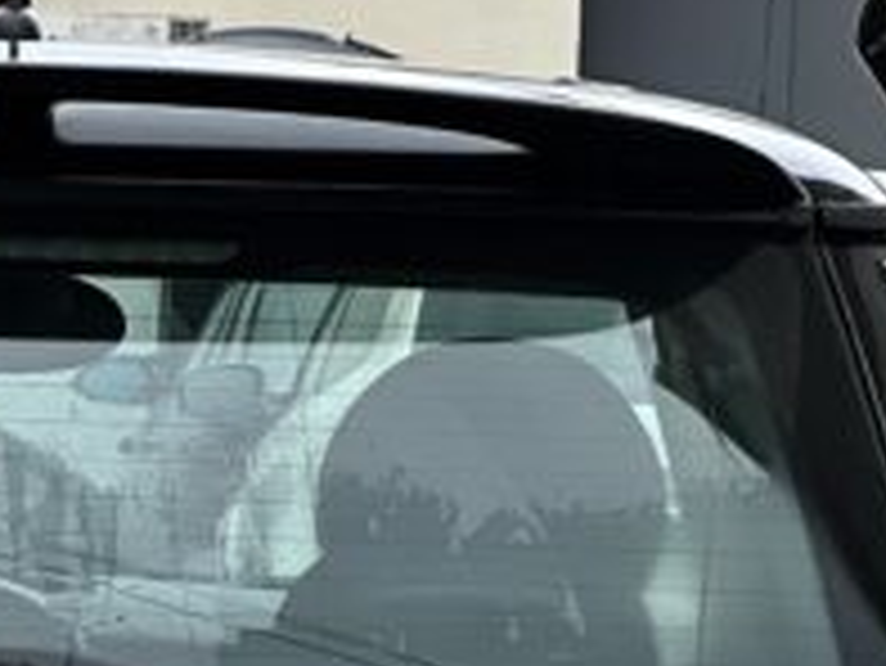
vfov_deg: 4.7
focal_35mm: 313
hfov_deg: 6.3
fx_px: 8016
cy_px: 1246
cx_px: 9
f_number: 2.8
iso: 32
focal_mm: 9
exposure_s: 1/449
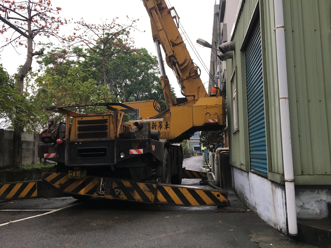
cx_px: 166
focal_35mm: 29
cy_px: 124
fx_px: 277
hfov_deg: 61.7
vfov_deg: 48.2
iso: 40
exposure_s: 1/30
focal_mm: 4.15
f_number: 2.2
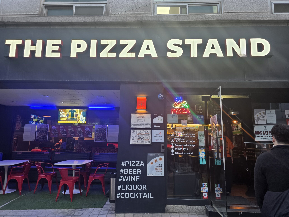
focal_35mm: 23
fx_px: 192
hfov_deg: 73.9
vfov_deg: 58.9
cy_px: 108
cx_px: 144
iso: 200
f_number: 1.7
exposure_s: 1/120
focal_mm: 6.3
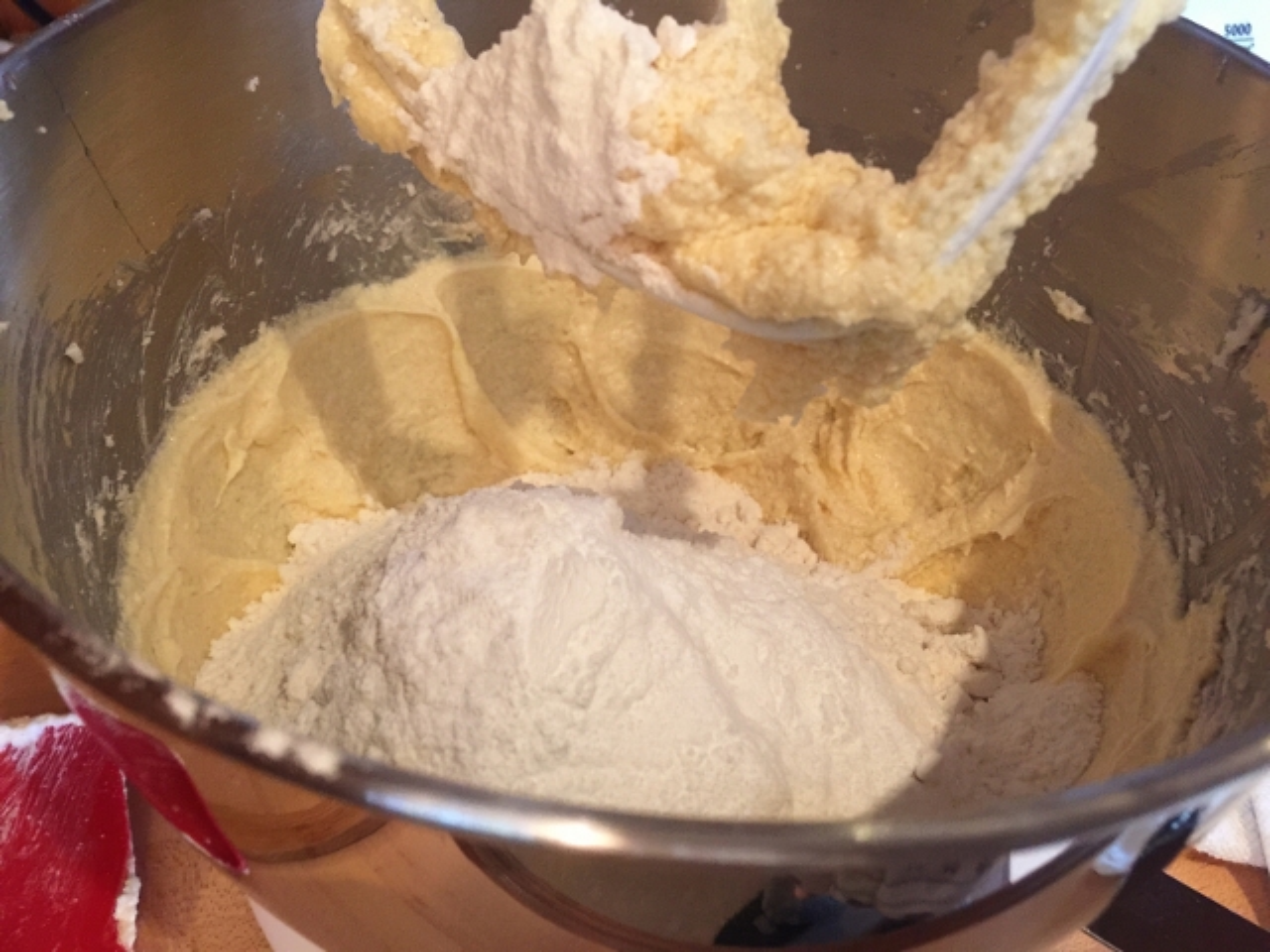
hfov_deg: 61.7
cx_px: 635
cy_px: 476
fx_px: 1064
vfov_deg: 48.2
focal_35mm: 29
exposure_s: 1/15
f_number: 2.2
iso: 125
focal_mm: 4.15
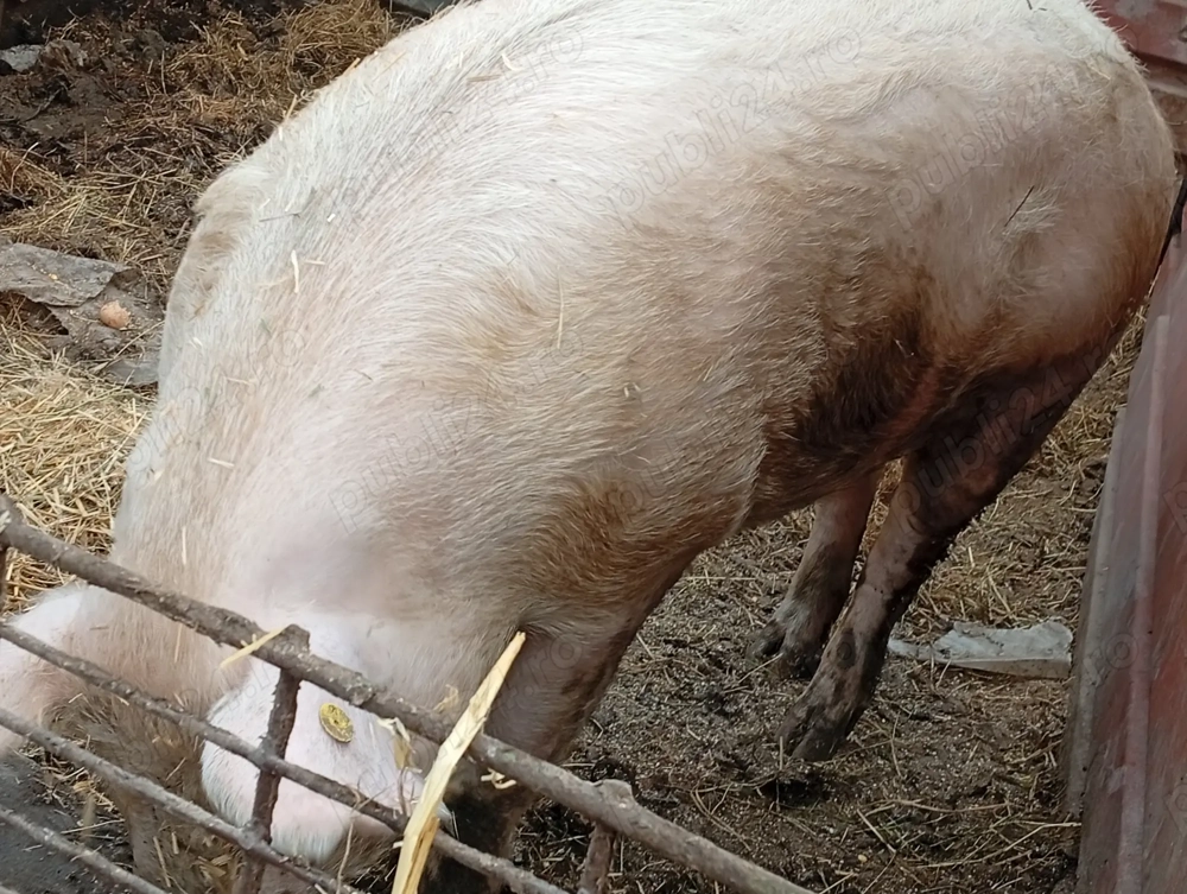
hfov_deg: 34.9
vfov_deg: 26.6
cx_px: 594
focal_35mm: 55
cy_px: 447
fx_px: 1889
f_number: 1.8
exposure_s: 1/50
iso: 65
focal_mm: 3.98
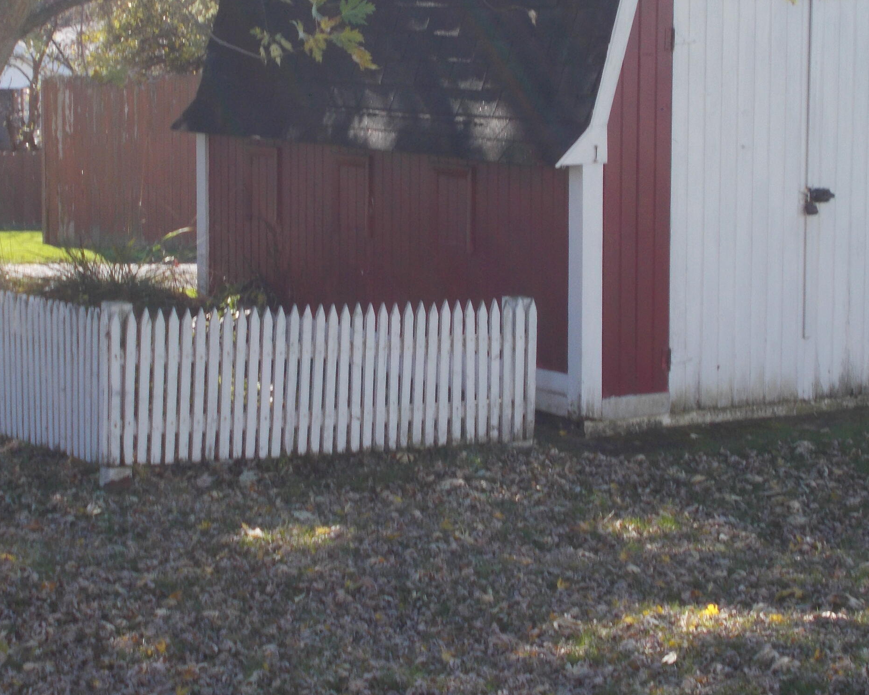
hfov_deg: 18.4
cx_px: 398
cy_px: 178
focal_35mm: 104
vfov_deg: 14.8
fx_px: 2675
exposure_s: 1/125
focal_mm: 11.8
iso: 80
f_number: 5.3
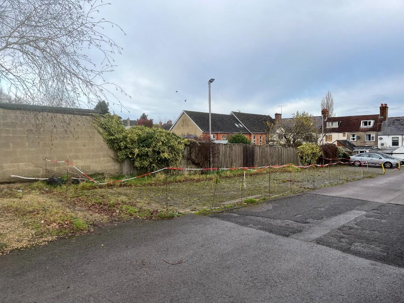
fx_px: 303
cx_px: 202
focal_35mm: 26
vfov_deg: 53.1
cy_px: 152
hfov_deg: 67.3
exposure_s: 1/661
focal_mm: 5.1
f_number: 1.6
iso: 50
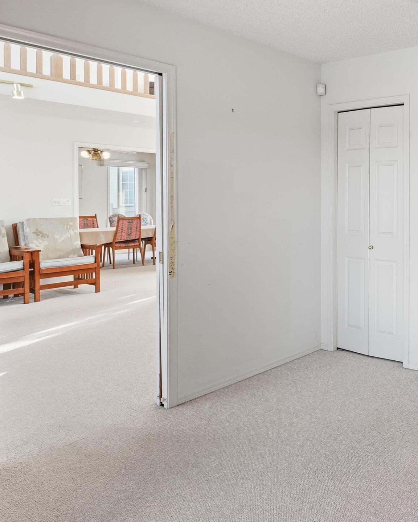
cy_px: 196
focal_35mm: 28
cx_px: 478
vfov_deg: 61.4
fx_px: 433
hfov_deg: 39.9
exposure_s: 1/25
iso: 100
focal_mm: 14
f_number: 8
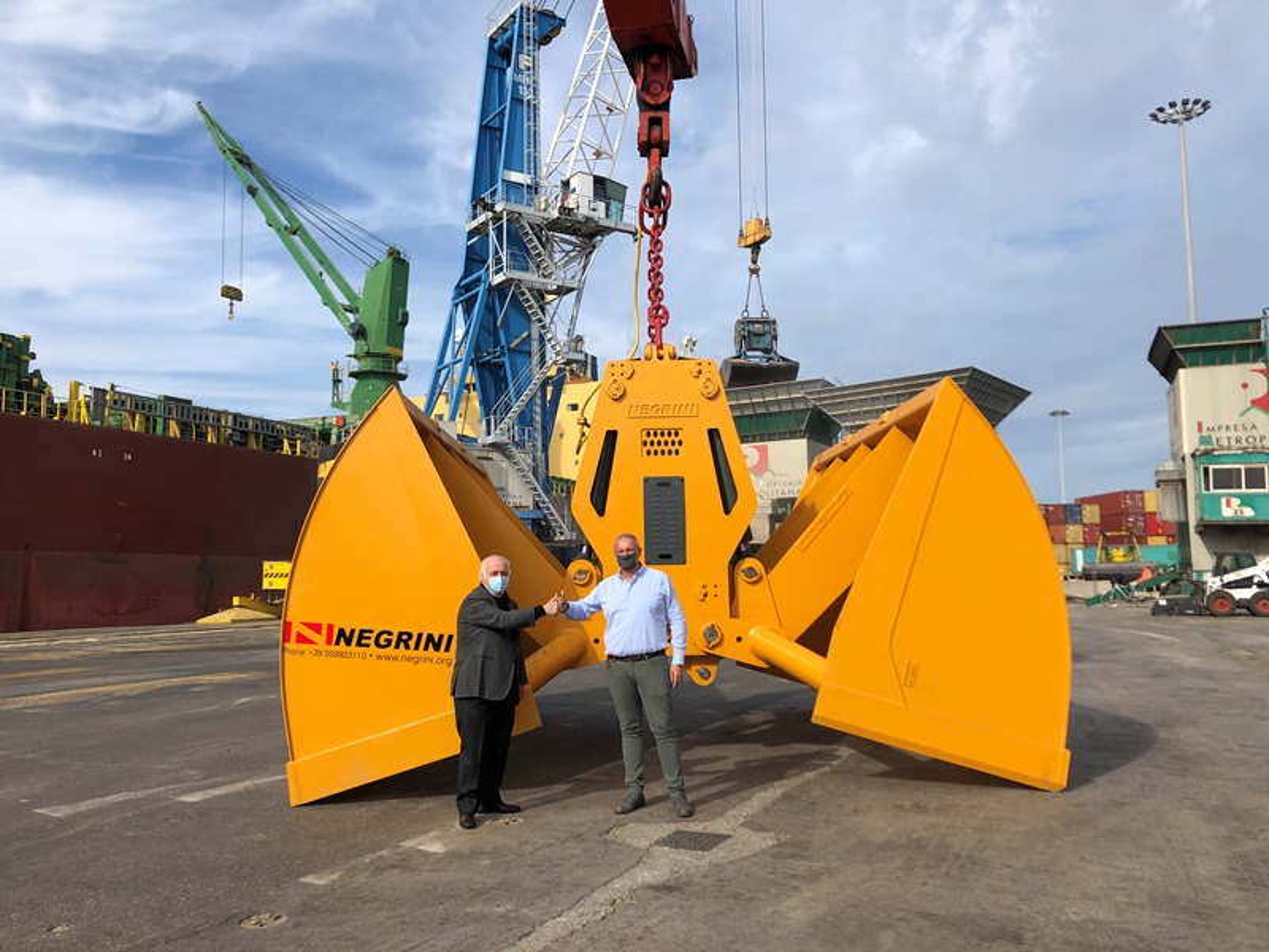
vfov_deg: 49.7
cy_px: 476
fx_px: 1026
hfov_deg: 63.4
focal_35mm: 28
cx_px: 634
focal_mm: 4
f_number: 1.8
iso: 20
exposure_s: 1/2288
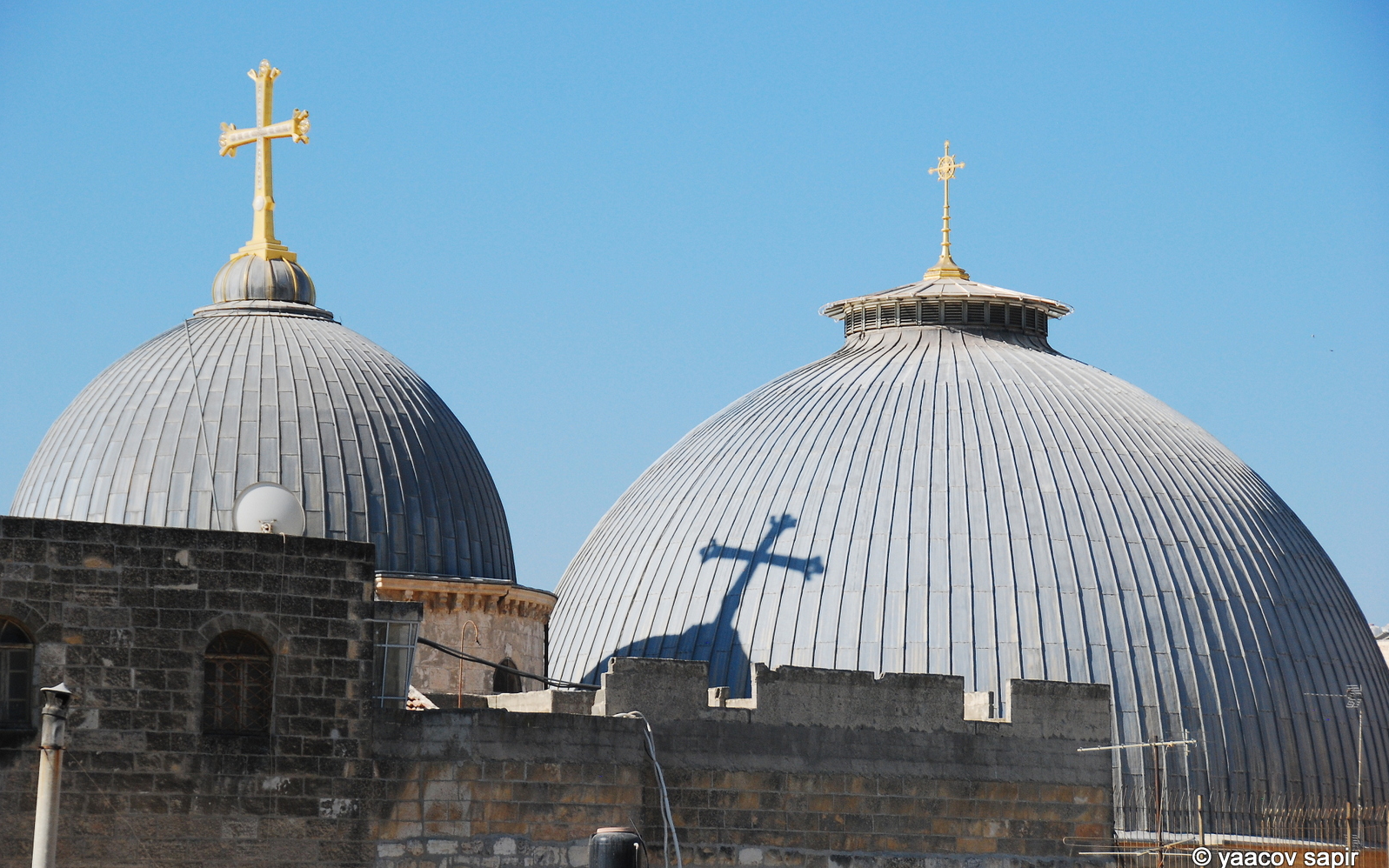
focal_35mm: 138
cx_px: 694
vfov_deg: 9.5
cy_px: 434
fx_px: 5224
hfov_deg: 15.1
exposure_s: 1/1250
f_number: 10
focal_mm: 90
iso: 400
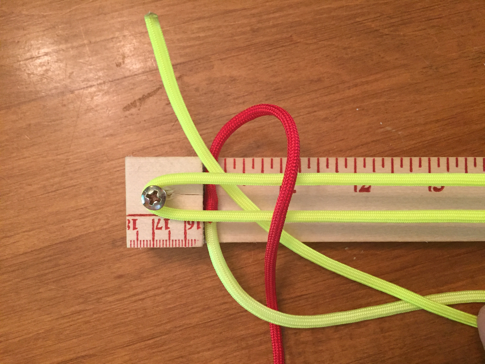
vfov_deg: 48.2
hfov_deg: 61.7
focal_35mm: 29
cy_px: 182
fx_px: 406
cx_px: 242
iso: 200
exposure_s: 1/30
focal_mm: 4.15
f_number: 2.2
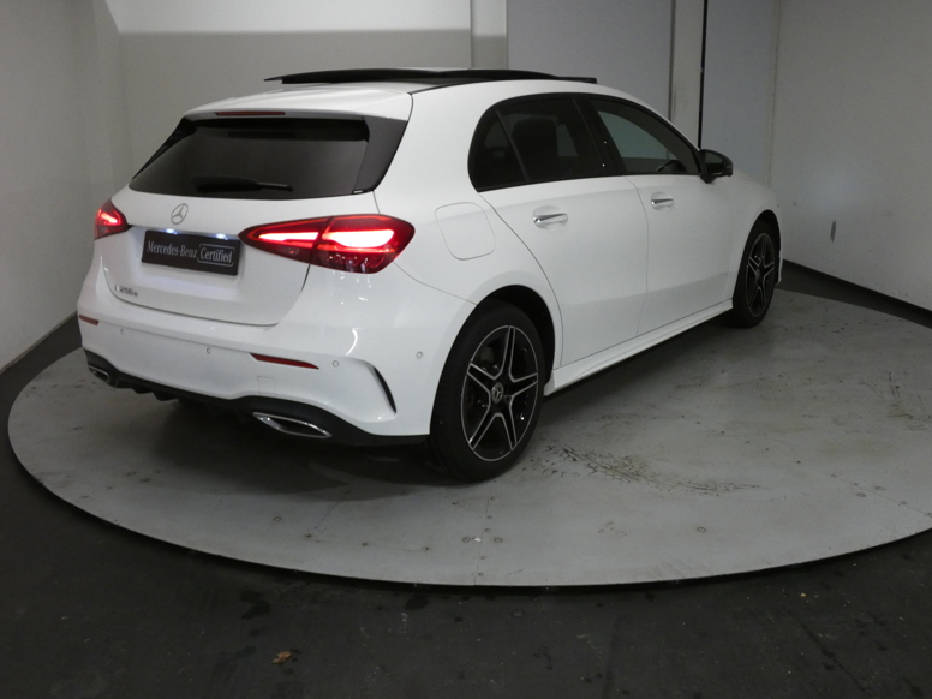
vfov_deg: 42.9
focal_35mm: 33
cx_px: 461
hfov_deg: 55.4
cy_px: 345
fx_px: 888
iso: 500
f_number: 3.4
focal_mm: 5.8
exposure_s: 1/80
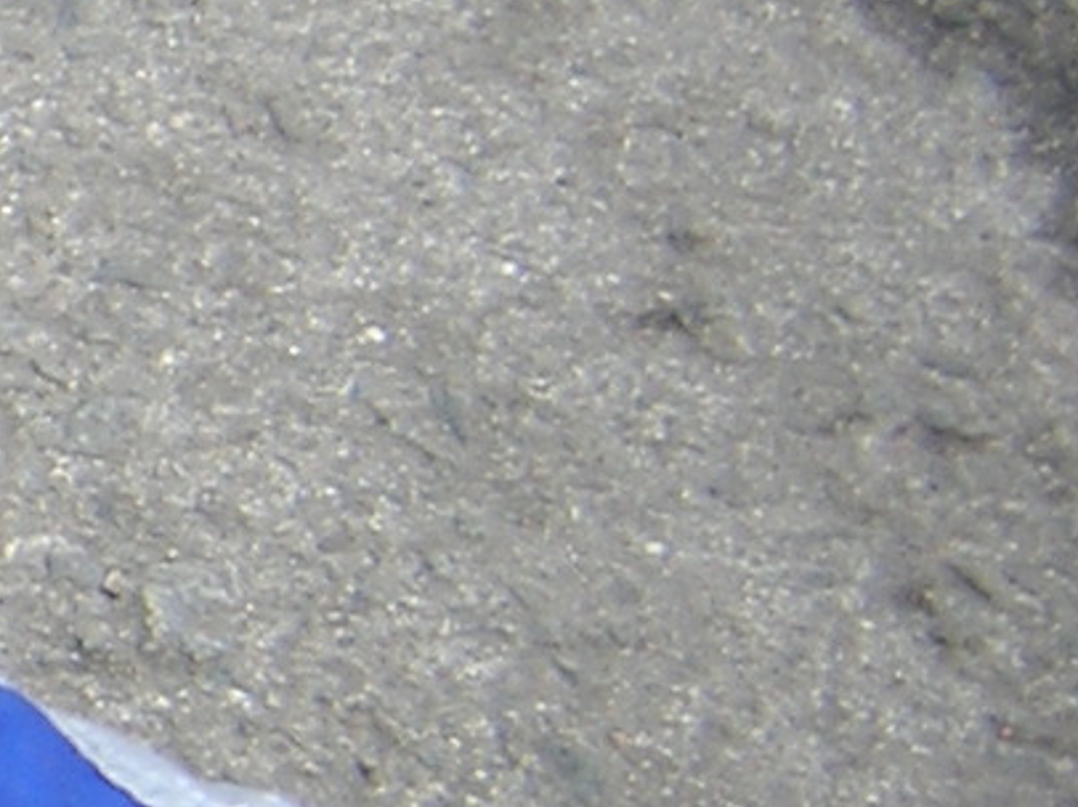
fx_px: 4420
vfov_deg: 10.4
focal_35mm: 142
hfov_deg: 12.5
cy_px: 409
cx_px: -988
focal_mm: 4.7
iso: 100
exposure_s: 1/66.6
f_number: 2.6
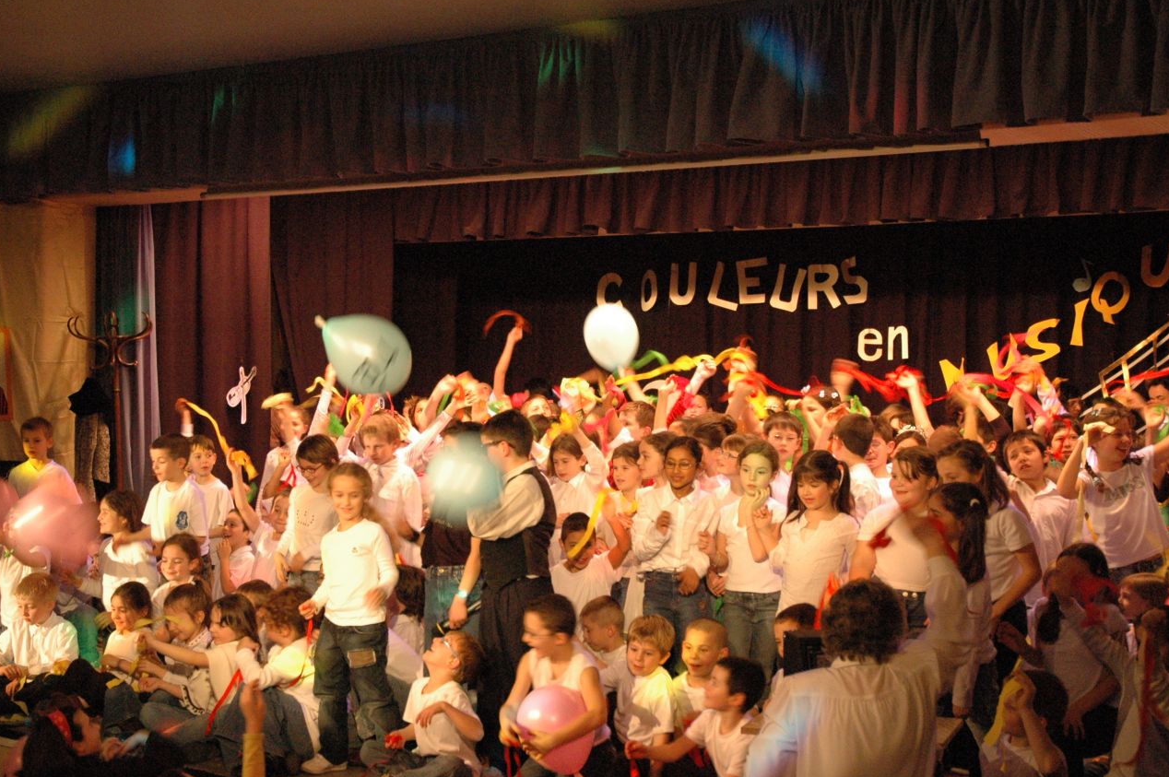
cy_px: 458
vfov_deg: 26.1
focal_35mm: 52
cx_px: 510
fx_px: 1674
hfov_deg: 38.4
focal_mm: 29
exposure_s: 1/30
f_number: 4
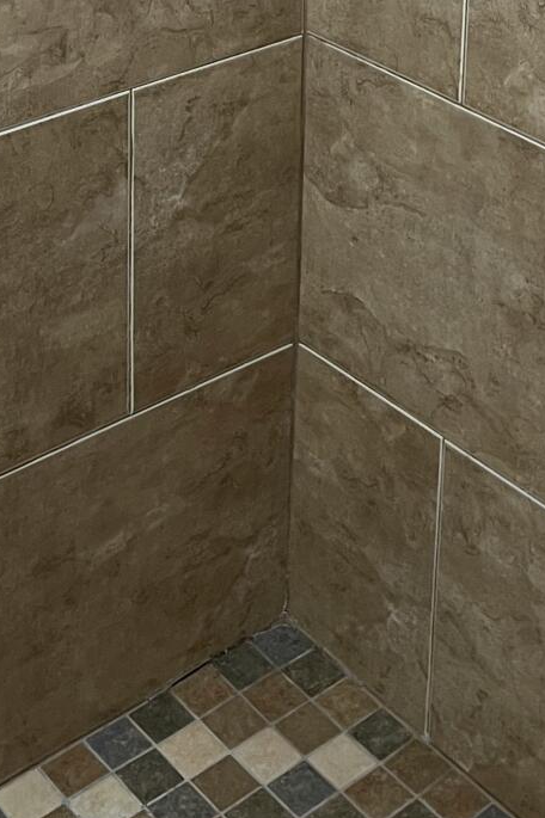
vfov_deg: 23.1
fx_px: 1796
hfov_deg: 17.2
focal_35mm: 79
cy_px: -210
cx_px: 345
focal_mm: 5.1
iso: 80
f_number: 1.6
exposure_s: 1/60
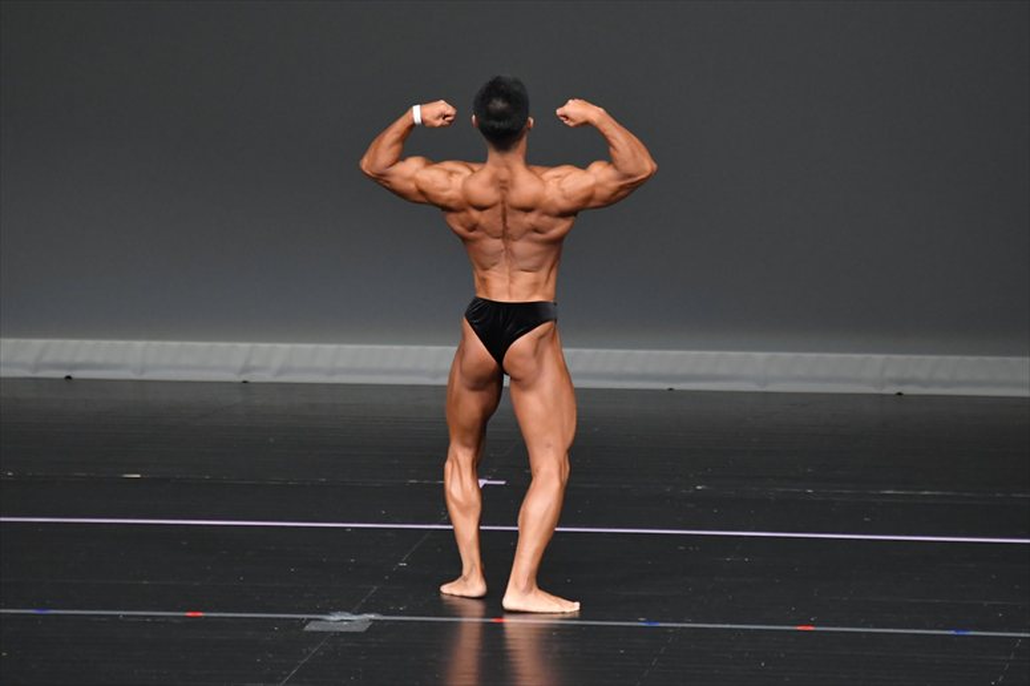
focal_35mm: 375
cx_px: 515
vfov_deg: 3.7
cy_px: 343
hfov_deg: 5.5
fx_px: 10724
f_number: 5.6
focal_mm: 250
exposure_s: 1/400
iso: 4000
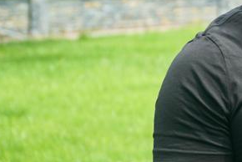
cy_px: 1
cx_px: 248
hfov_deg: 12.6
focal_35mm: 161
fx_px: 1083
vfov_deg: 8.5
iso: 100
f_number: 4
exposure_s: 1/320
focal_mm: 51
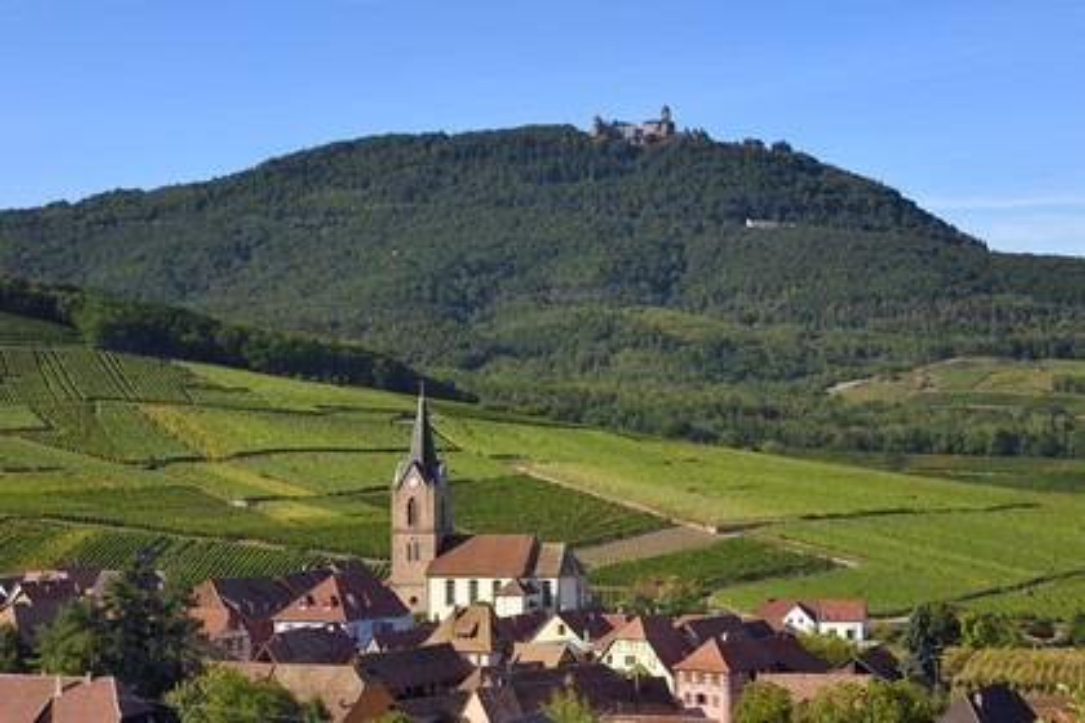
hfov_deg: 28.8
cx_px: 542
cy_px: 362
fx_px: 2110
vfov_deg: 19.5
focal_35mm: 70
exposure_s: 1/250
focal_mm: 70
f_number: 11
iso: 200
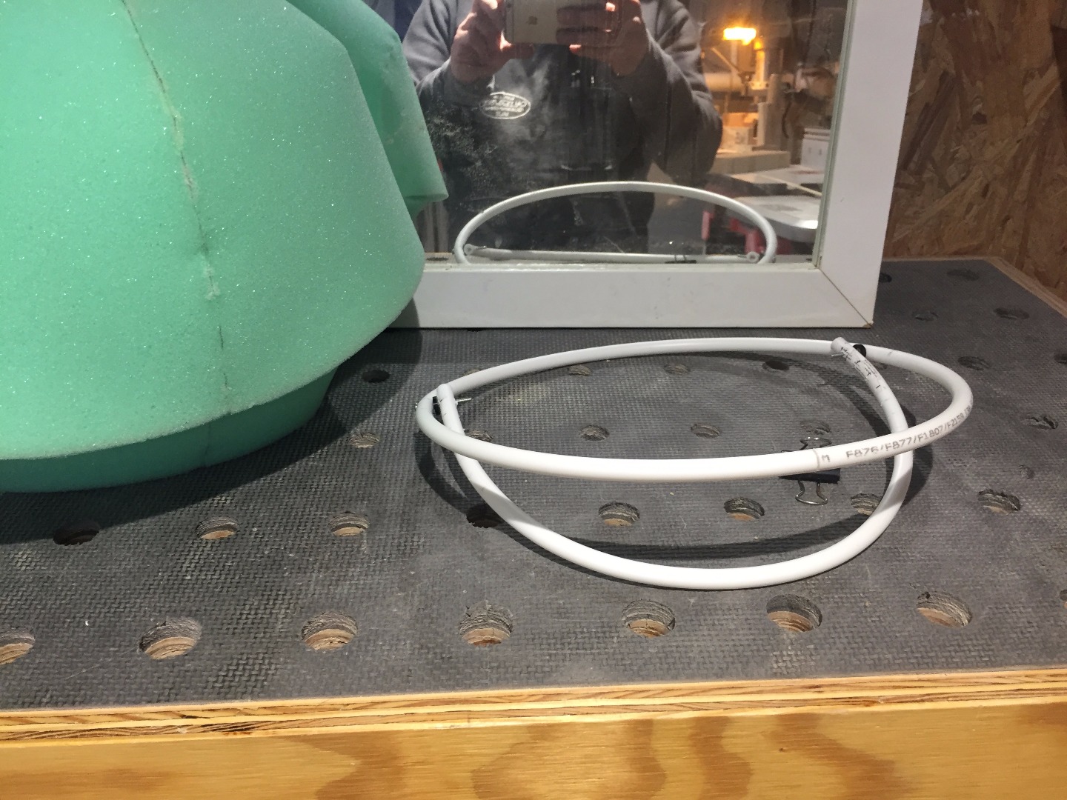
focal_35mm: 29
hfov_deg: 61.7
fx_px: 894
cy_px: 400
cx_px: 534
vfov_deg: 48.2
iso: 100
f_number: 2.2
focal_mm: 4.15
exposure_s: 1/30
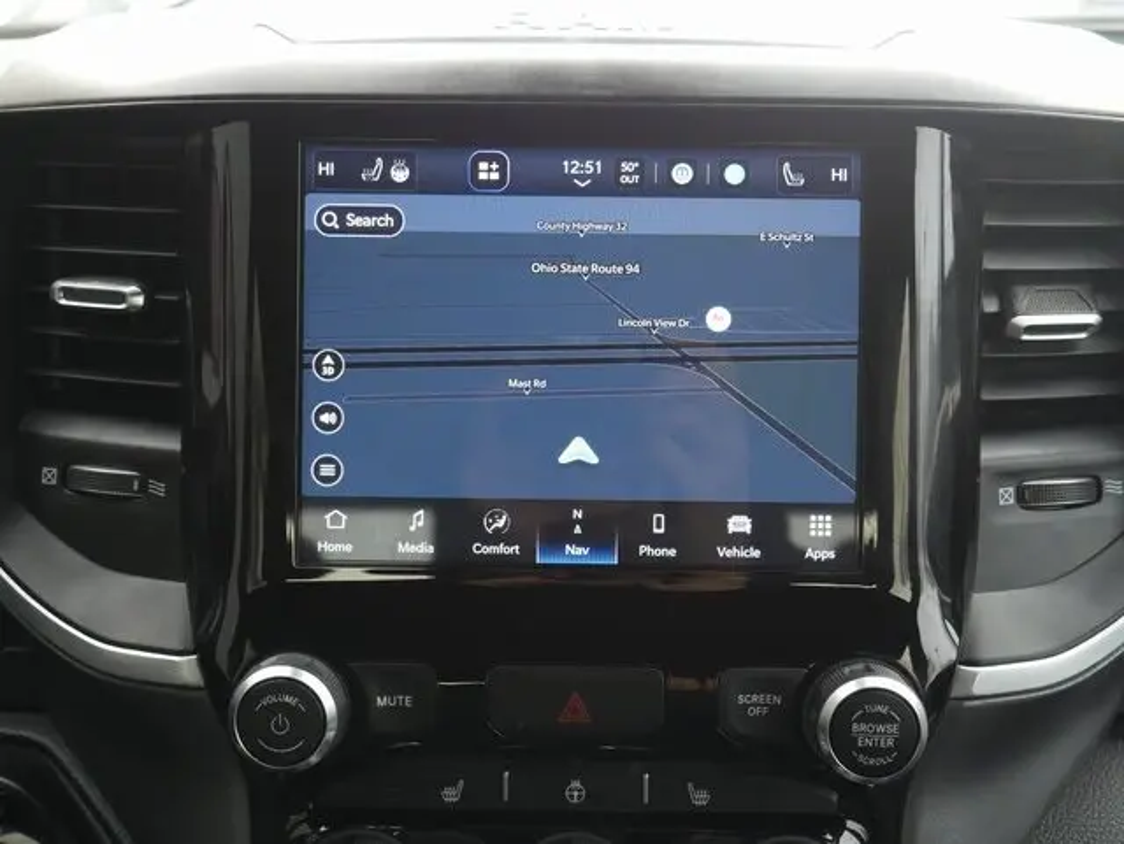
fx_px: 1495
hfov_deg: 41.2
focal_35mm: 46
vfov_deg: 31.6
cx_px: 562
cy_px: 422
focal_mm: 23
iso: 1000
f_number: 5.1
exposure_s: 1/60
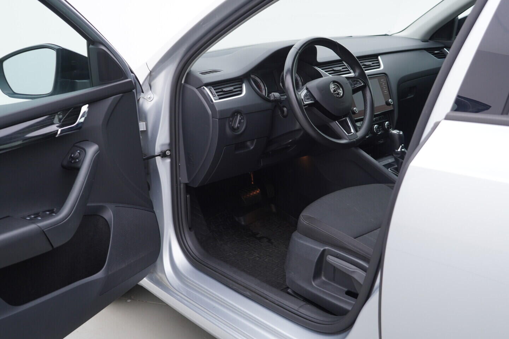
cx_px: 254
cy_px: 170
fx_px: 509
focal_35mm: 36
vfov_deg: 36.9
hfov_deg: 53.1
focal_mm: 24
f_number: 3.2
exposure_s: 1/50
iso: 125
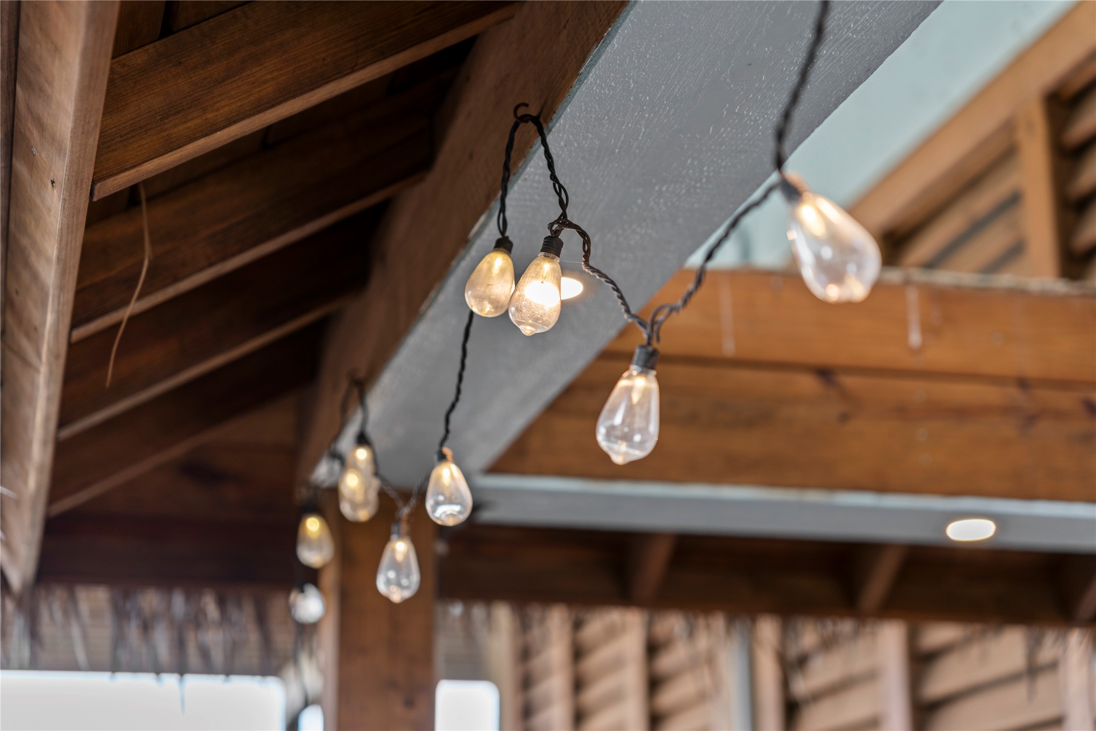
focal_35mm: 70
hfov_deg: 28.8
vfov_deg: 19.5
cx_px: 548
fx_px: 2131
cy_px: 366
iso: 100
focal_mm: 70
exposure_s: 1/60
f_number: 2.8
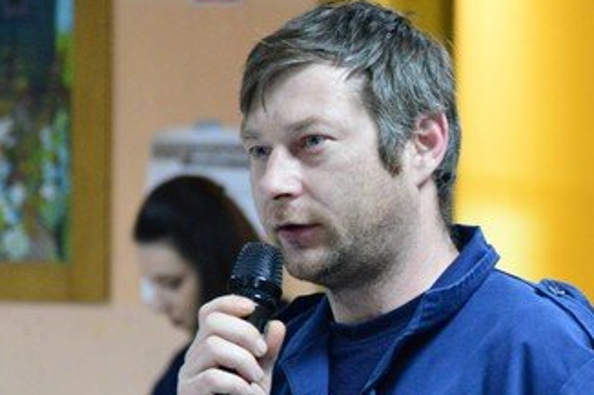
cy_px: 289
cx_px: 572
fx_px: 5096
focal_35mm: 309
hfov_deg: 6.7
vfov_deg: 4.4
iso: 6400
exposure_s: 1/80
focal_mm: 120
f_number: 4
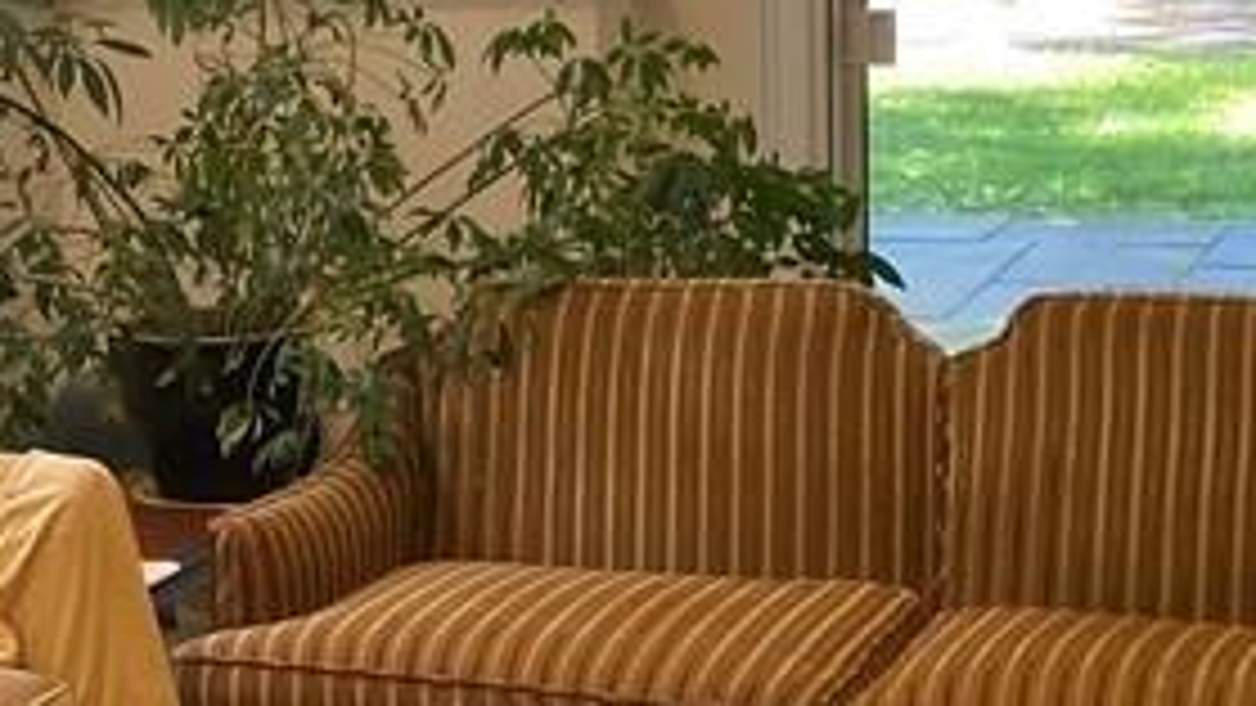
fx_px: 3464
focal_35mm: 104
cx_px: -324
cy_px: 207
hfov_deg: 19.2
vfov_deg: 11.6
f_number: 1.8
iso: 80
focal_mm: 4.25
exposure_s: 1/120
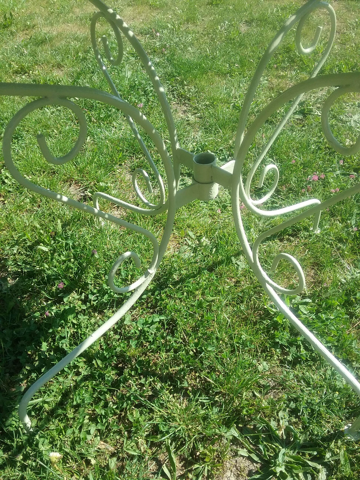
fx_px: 430
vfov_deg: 58.4
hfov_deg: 45.4
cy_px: 240
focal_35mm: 31
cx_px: 180
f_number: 2.2
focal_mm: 3.3
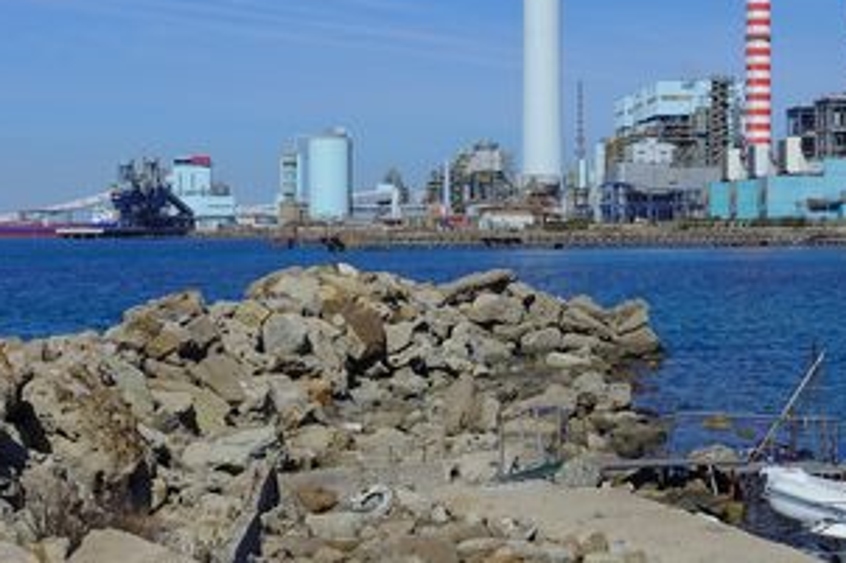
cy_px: 242
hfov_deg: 23.3
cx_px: 569
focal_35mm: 87
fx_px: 2043
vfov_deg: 15.7
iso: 125
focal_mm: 14.9
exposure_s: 1/1000
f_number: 6.3
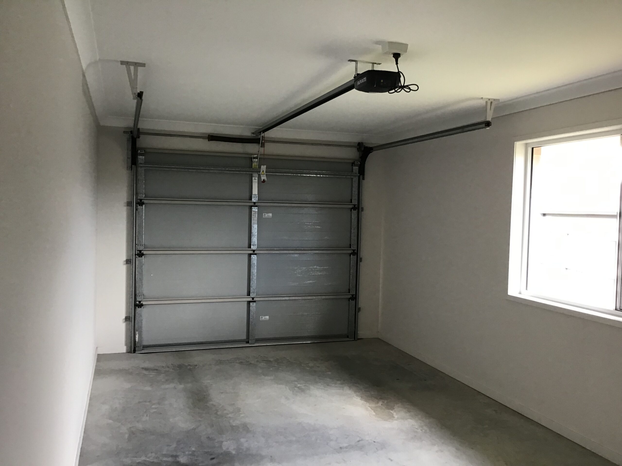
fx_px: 557
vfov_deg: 45.4
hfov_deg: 58.4
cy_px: 233
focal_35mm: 31
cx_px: 311
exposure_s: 1/33
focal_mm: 3.3
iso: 50
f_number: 2.4
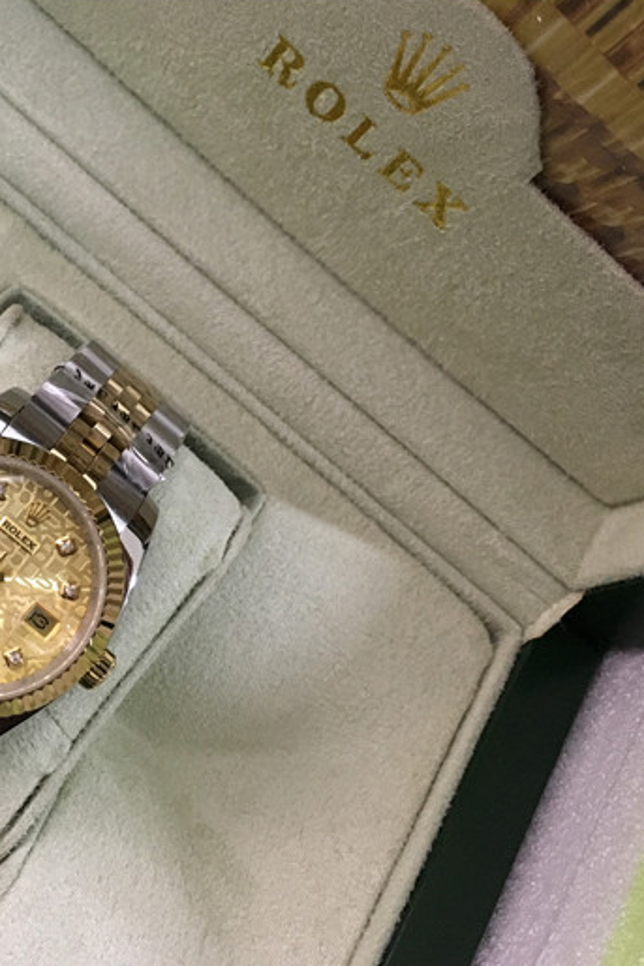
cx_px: 128
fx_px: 1101
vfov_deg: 47.4
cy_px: 483
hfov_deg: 31.7
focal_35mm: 41
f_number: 2.2
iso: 200
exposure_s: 1/17
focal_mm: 4.15
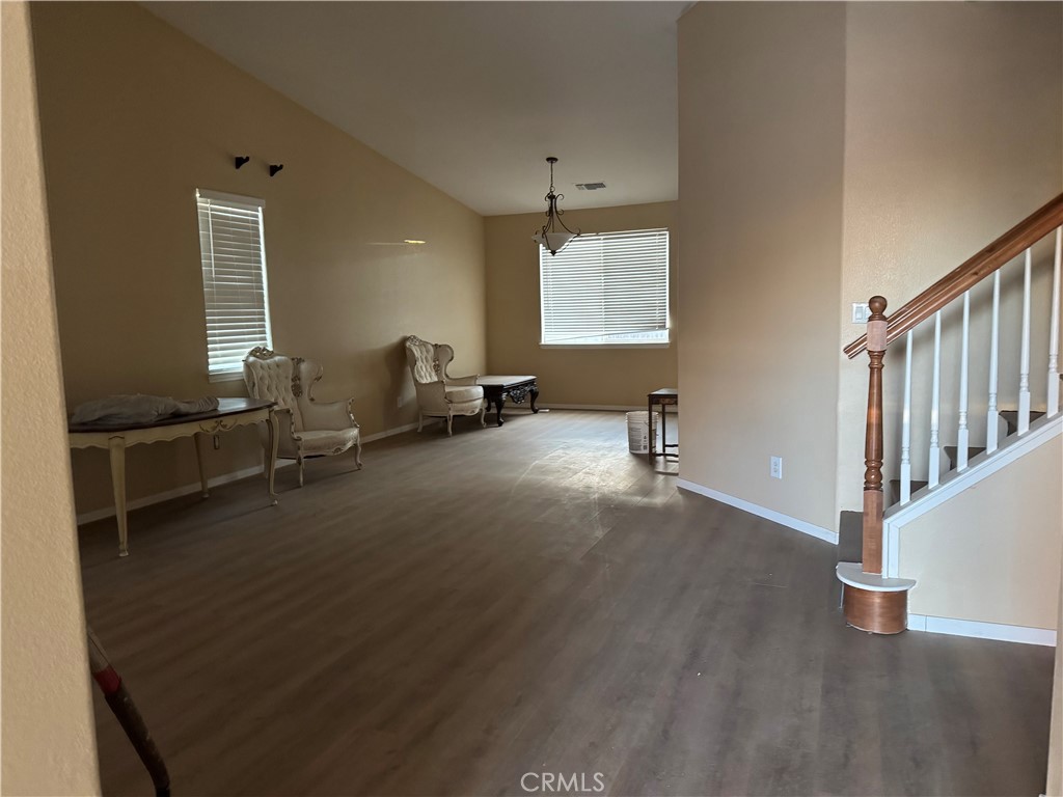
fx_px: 737
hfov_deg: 71.6
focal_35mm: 24
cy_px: 398
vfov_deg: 56.8
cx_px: 532
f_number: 1.78
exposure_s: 1/51
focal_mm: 6.76
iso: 800
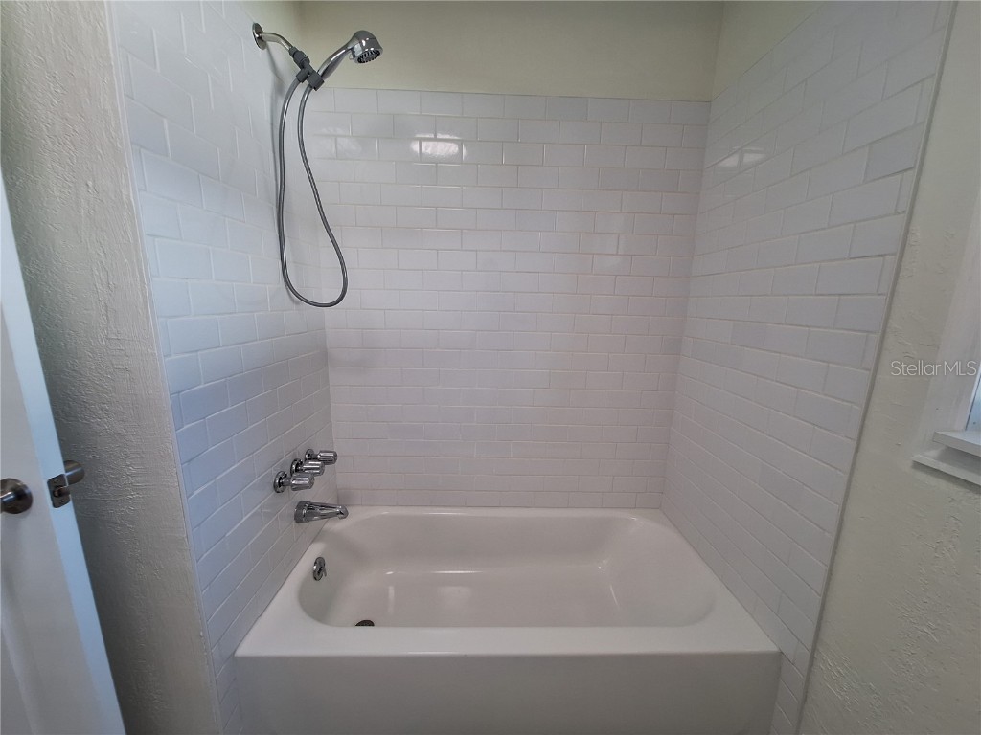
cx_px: 490
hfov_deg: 106.2
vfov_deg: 89.9
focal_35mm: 13
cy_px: 368
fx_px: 368
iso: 80
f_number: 2.2
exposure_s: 1/60
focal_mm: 1.74
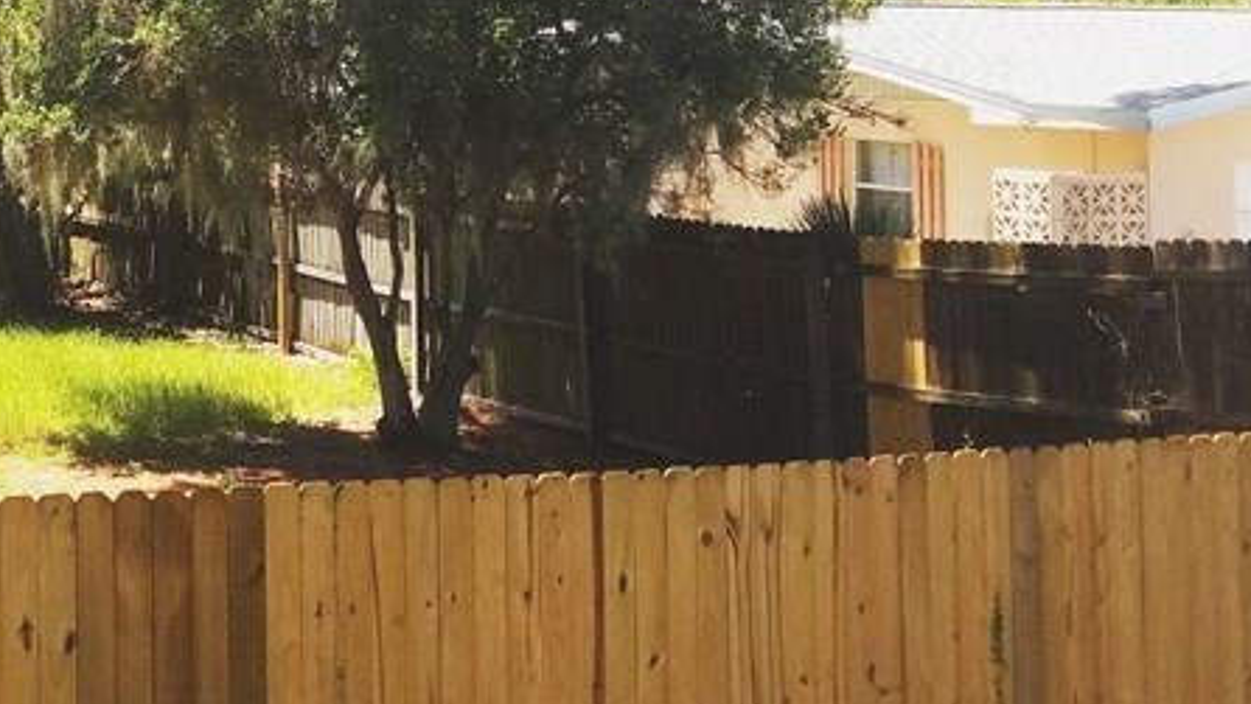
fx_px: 2156
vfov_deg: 17.4
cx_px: -90
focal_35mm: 65
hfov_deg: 29.5
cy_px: -216
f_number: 1.7
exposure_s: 1/1564
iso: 50
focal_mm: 4.2
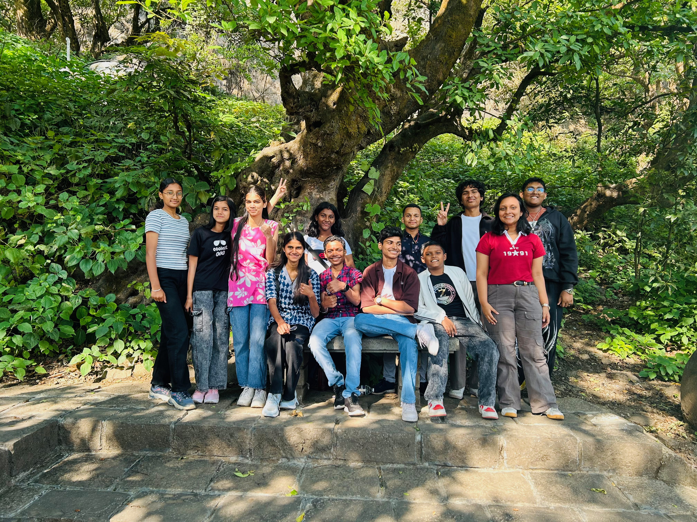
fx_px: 524
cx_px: 348
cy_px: 261
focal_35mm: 26
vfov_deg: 53.1
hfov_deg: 67.3
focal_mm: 5.7
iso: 40
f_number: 1.5
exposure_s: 1/249
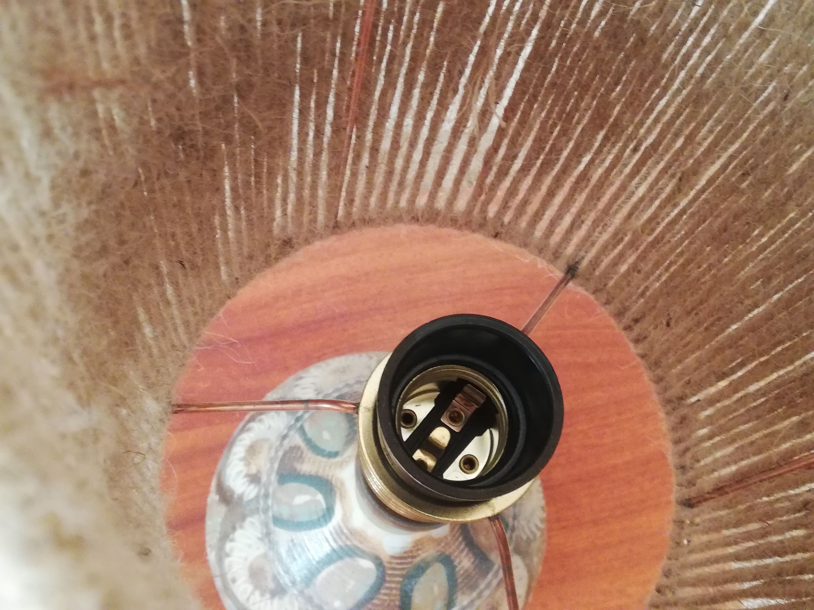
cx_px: 407
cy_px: 305
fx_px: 964
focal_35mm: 41
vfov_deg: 35.1
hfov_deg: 45.8
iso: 500
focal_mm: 3.81
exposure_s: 1/20
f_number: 2.2
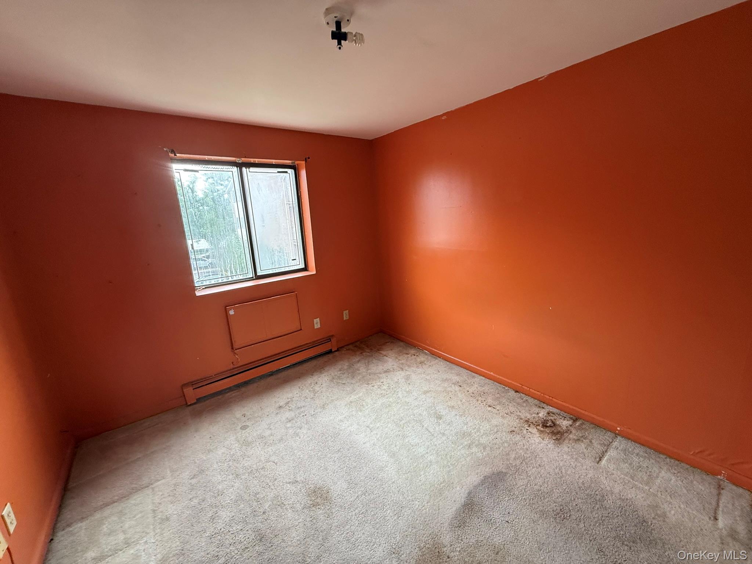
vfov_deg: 85.7
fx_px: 304
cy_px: 282
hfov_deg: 102.1
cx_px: 376
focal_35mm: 14
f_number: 2.2
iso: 200
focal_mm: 2.22
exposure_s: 1/99
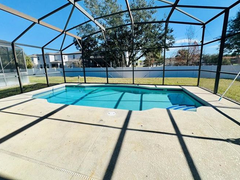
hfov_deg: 98.1
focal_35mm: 15
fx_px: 104
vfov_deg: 81.6
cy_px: 84
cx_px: 114
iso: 32
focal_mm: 2.22
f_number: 2.2
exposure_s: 1/2618
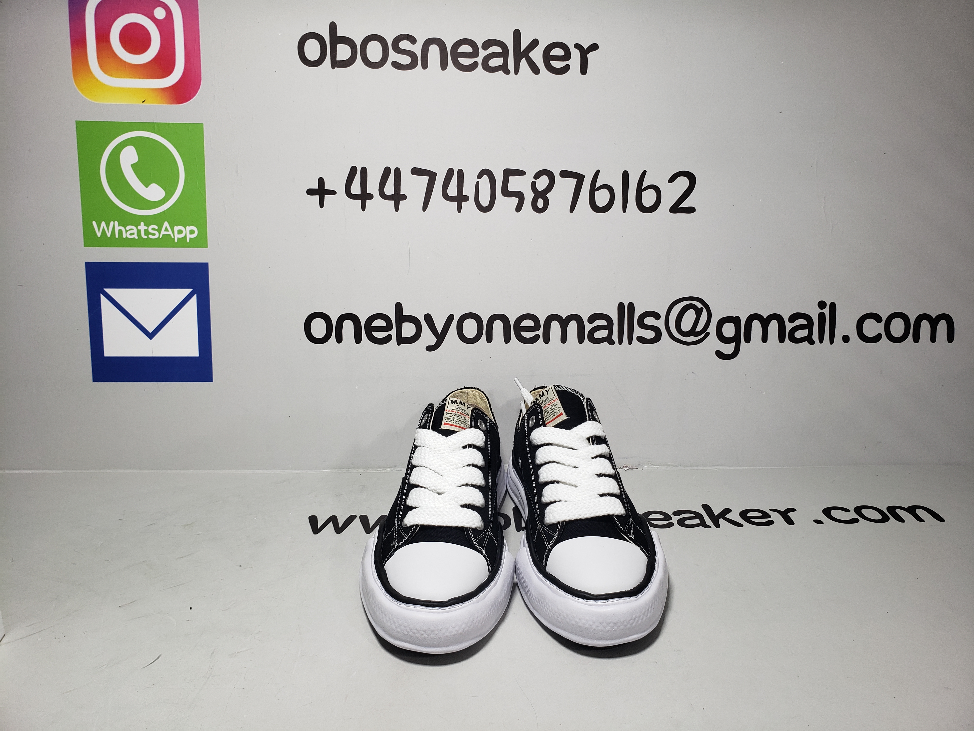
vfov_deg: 53.1
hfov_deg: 67.3
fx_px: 732
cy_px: 366
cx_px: 487
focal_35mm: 26
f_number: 2.4
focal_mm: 4.3
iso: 50
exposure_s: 1/212
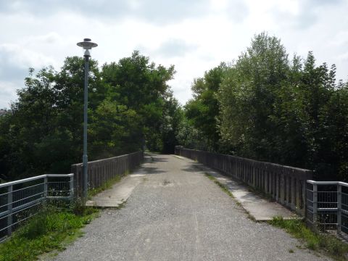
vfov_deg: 37.7
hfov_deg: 49.0
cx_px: 174
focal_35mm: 38
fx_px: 382
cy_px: 130
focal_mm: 5.2
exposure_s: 1/500
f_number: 5.6
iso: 100
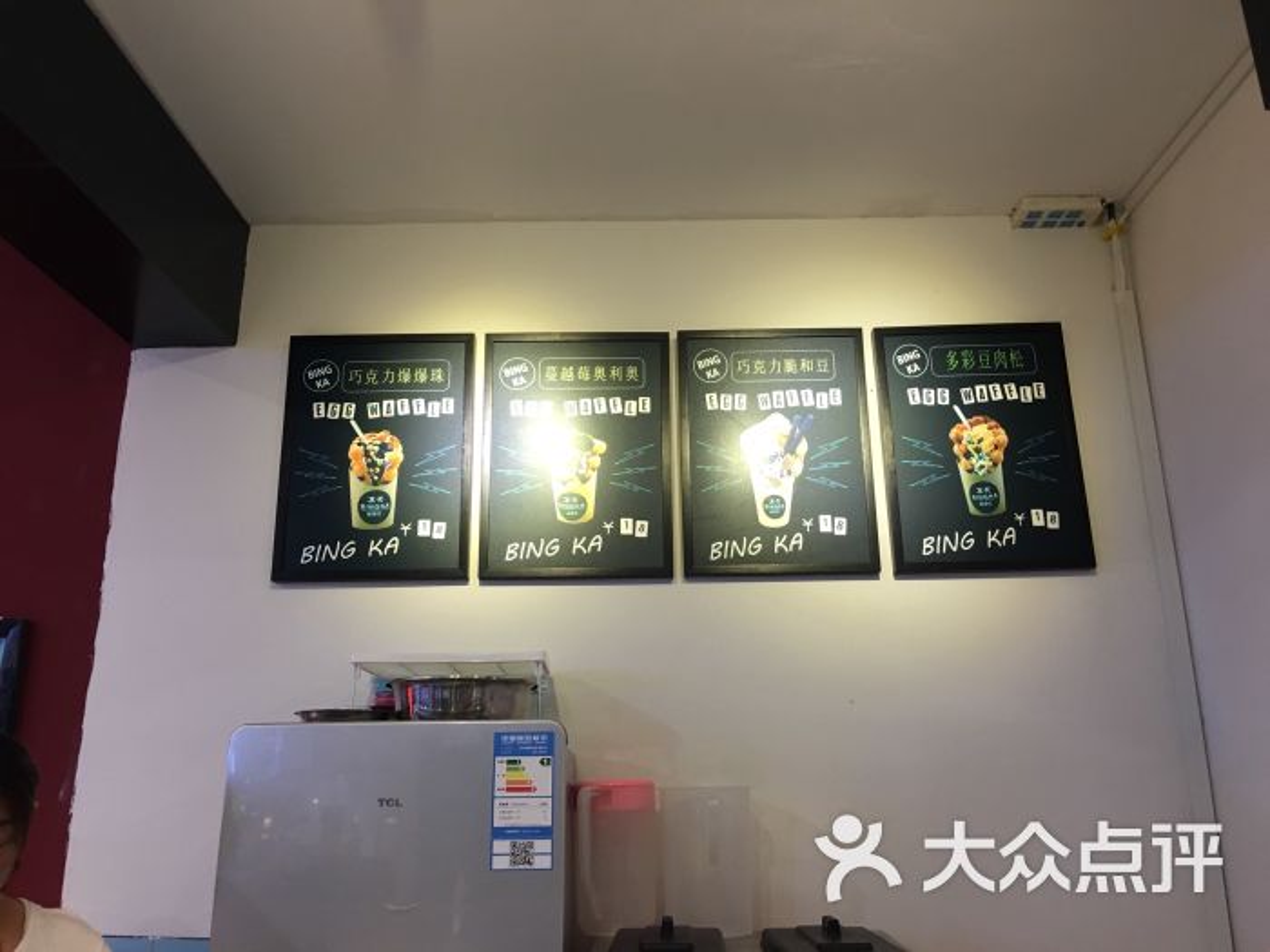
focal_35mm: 29
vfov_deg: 48.2
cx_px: 635
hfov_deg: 61.7
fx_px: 1064
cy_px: 476
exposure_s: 1/17
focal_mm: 4.15
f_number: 2.2
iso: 50
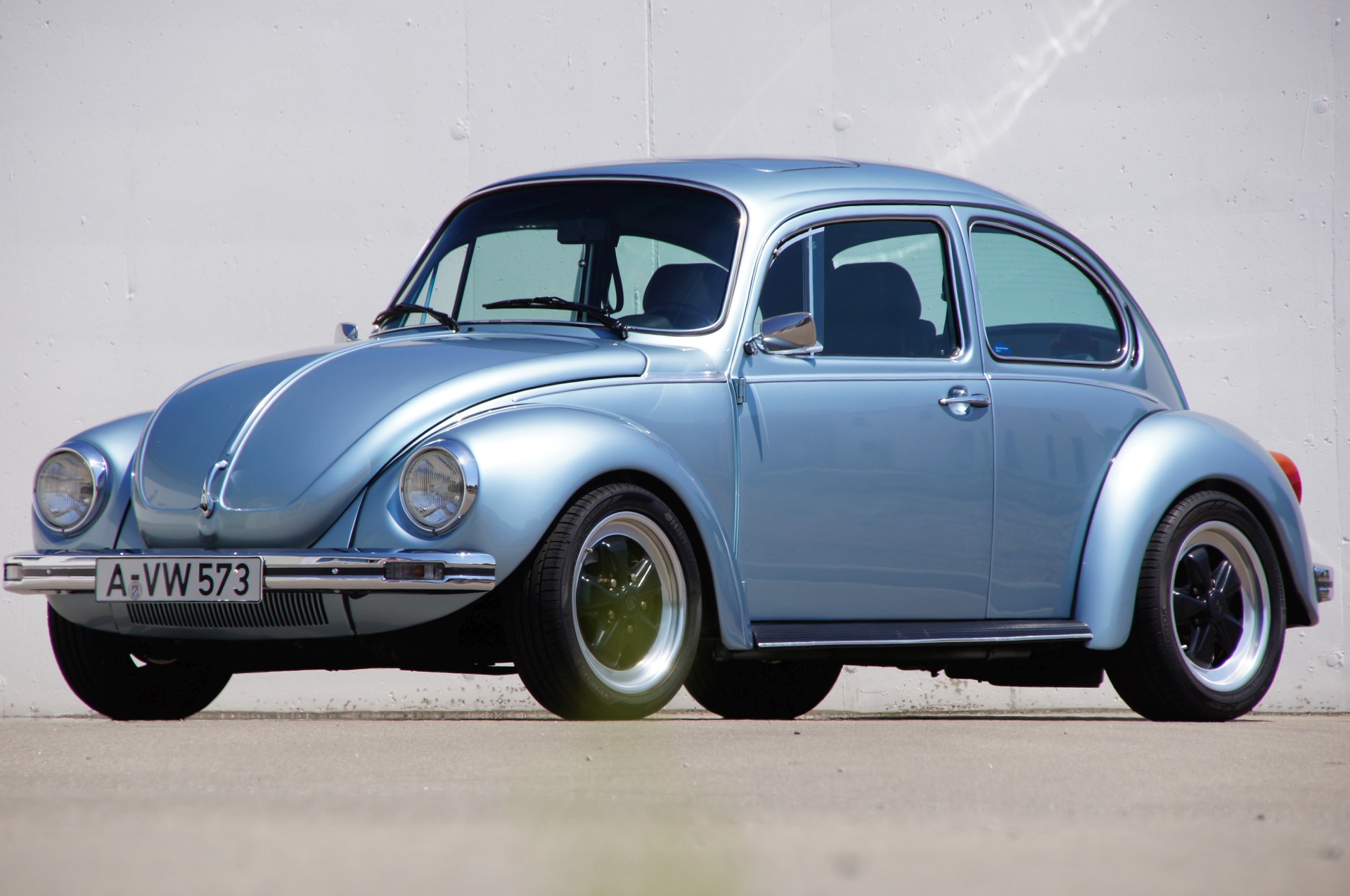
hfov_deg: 8.6
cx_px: 675
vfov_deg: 5.7
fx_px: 8986
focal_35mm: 240
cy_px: 448
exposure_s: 1/320
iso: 100
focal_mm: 160
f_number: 8
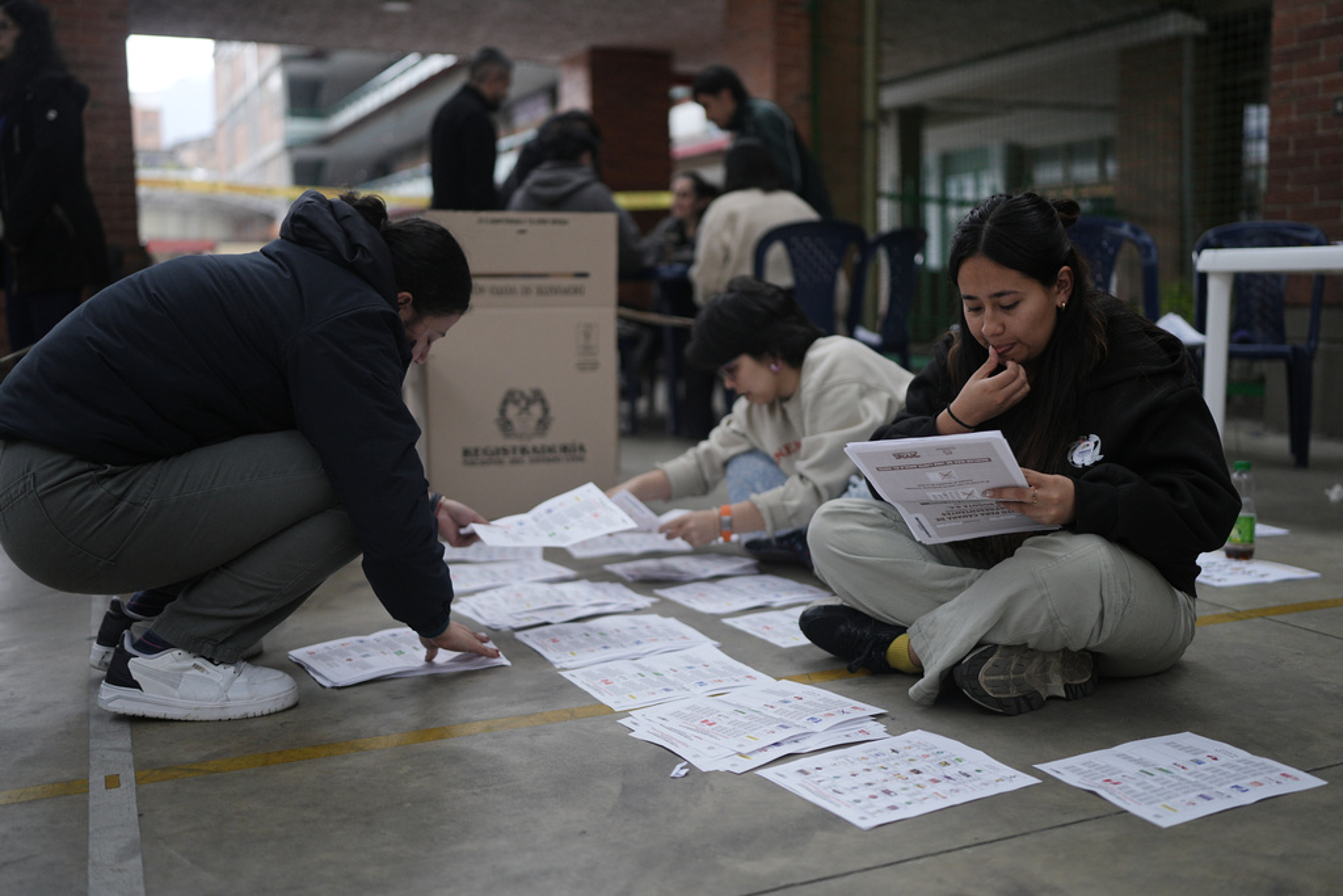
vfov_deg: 37.9
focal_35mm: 35
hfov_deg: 54.4
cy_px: 448
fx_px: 1306
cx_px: 672
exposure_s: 1/640
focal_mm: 35
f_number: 1.4
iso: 500
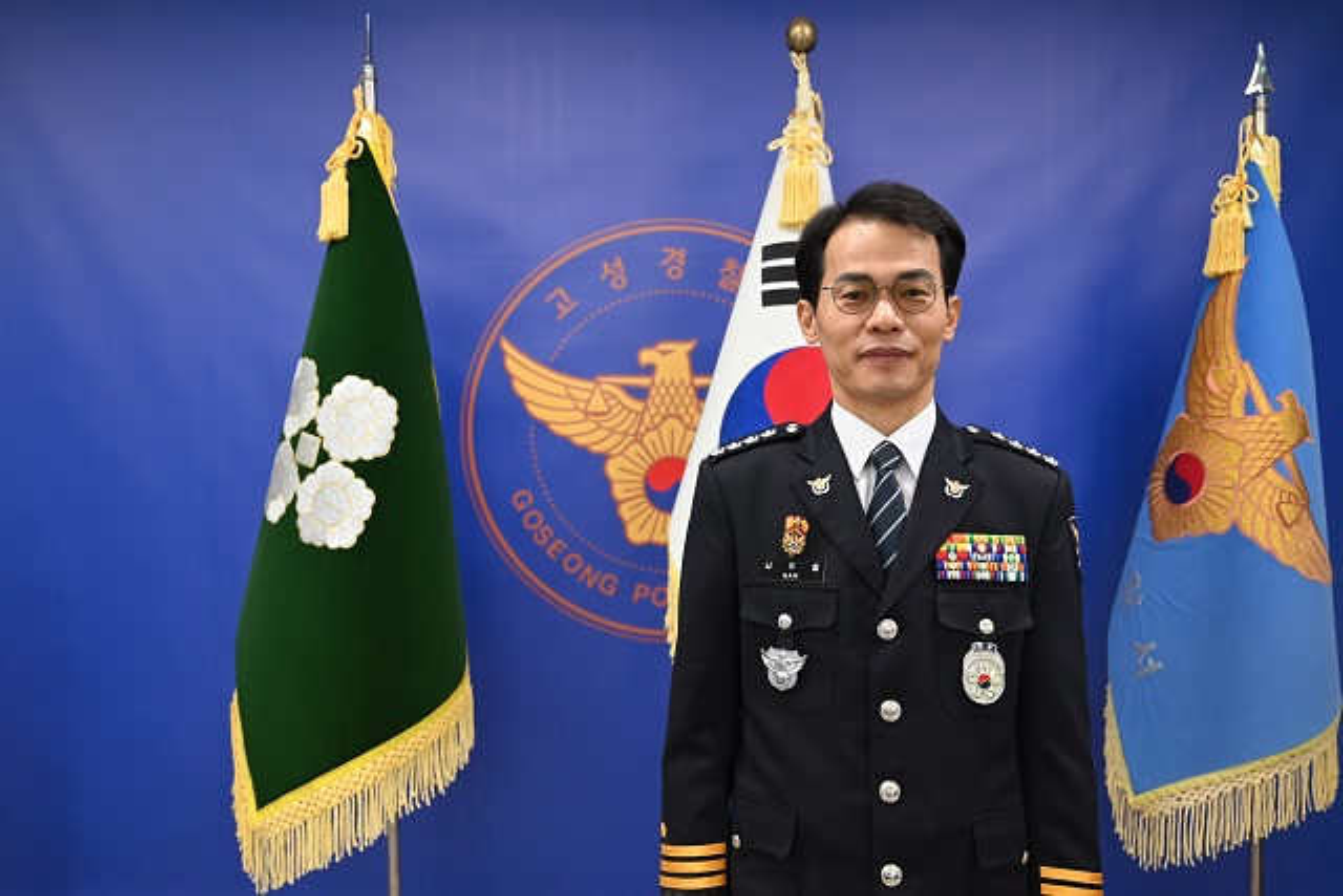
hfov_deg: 61.9
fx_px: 1119
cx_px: 672
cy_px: 448
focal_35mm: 30
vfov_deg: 43.6
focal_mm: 30
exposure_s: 1/125
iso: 1250
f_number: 4
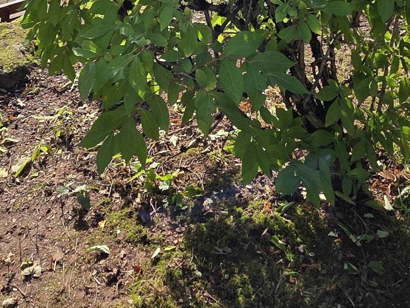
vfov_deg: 23.4
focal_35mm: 48
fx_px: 569
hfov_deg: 39.0
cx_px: 126
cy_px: -169
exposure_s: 1/631
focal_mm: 2.2
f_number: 1.9
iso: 40
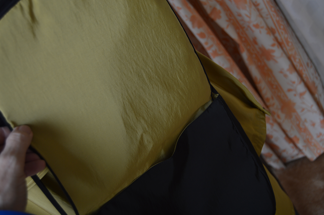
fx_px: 351
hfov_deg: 49.6
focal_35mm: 39
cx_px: 162
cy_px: 108
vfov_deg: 34.1
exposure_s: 1/200
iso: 200
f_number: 4
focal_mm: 26
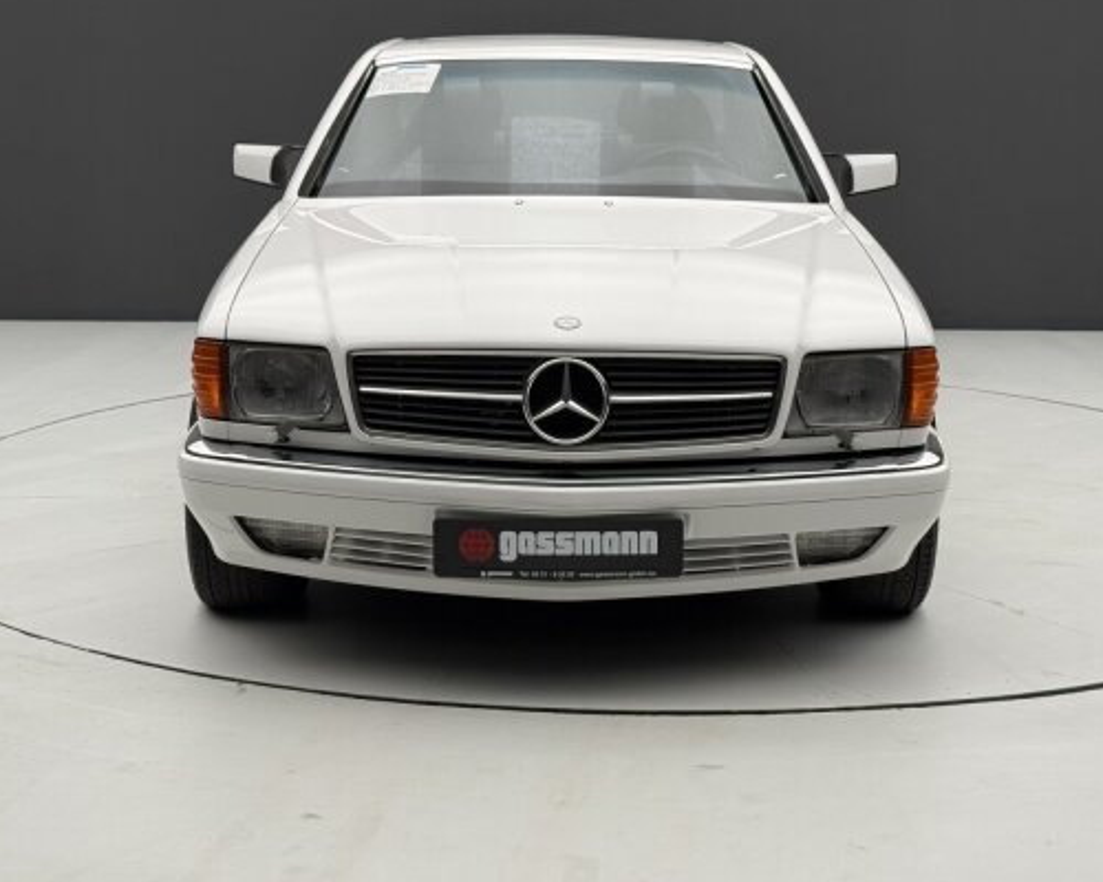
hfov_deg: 31.5
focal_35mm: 60
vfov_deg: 25.4
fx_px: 1959
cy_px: 390
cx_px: 547
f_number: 1.78
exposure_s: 1/100
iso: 64
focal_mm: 6.76
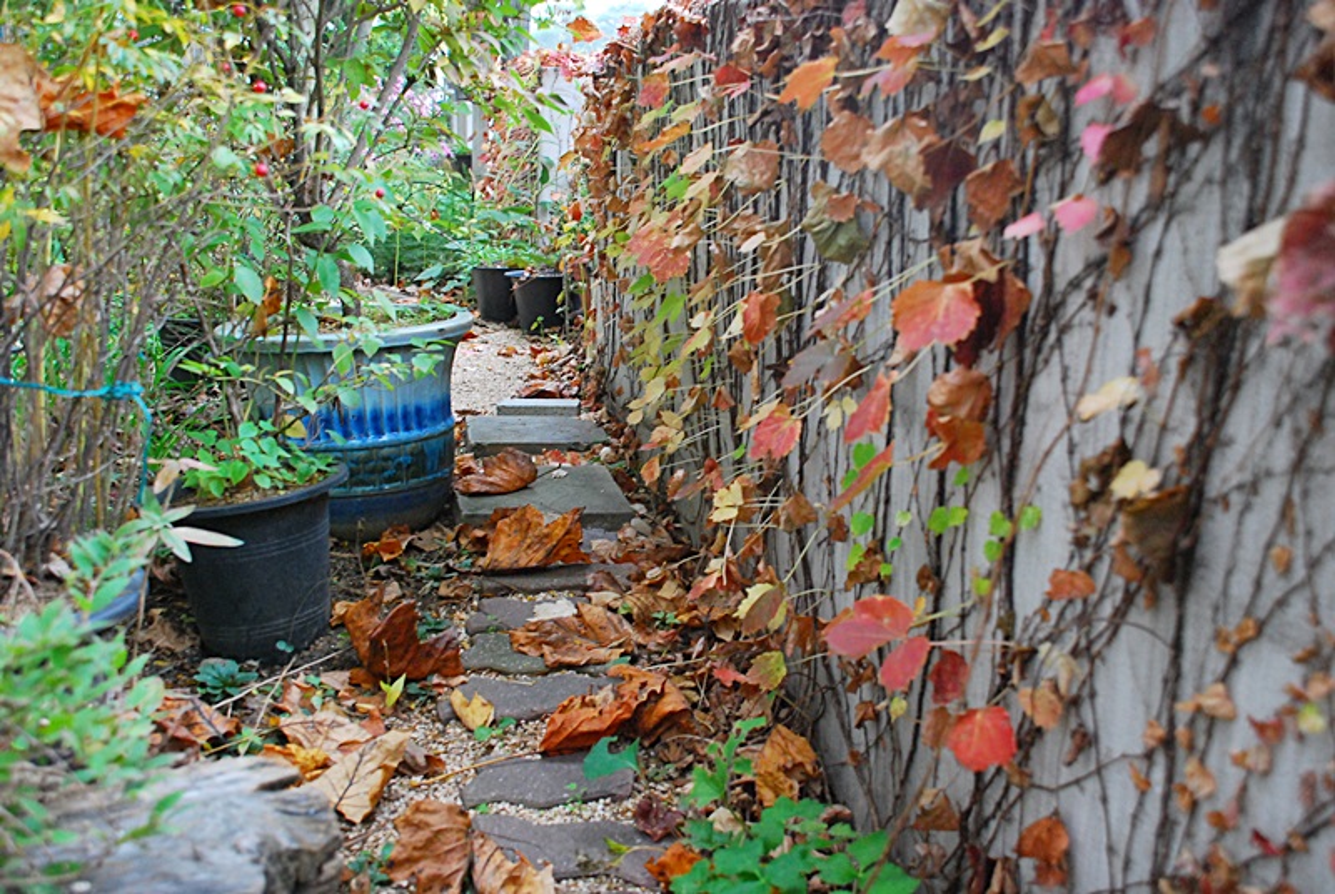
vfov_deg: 37.0
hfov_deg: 53.1
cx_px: 668
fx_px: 1337
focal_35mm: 36
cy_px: 447
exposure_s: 1/30
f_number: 4
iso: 900
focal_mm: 24
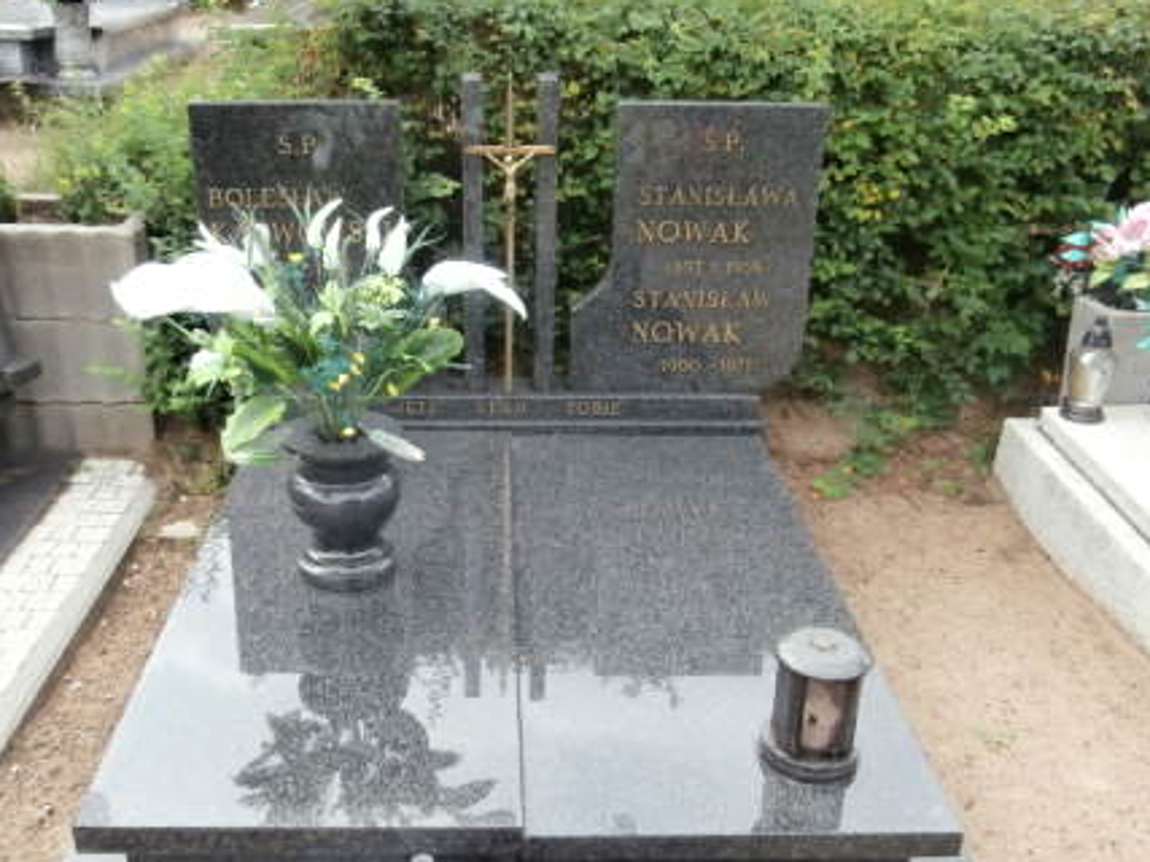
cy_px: 461
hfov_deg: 51.3
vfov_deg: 39.6
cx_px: 512
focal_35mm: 36
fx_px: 1196
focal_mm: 4.2
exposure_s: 1/250
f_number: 3
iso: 100
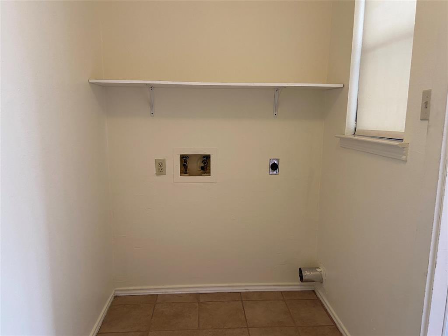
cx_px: 224
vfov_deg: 53.1
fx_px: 336
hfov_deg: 67.3
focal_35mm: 26
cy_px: 168
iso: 125
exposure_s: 1/60
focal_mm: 4.25
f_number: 1.8
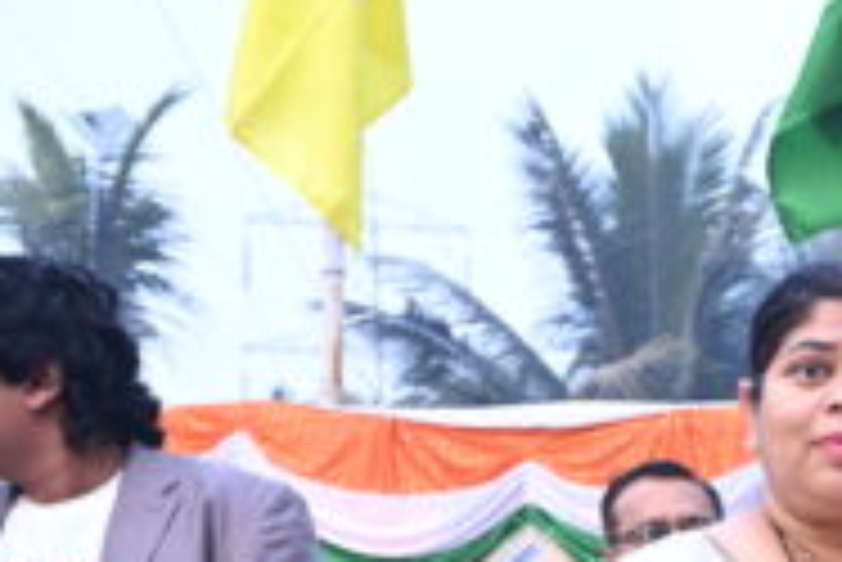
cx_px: 1495
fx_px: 3651
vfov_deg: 8.4
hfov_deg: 12.1
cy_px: 1088
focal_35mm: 156
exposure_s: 1/125
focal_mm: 38
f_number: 5
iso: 500
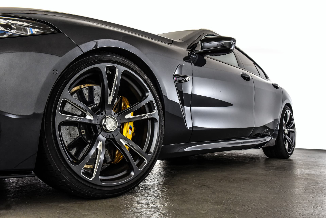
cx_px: 163
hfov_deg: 58.7
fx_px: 290
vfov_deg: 41.2
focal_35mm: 32
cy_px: 109
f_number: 11
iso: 1600
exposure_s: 1/125
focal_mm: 32
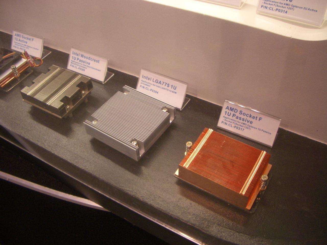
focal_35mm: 35
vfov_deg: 40.7
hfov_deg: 52.6
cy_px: 122
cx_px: 164
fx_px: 331
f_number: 2.6
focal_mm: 5.8
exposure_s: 1/30
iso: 100
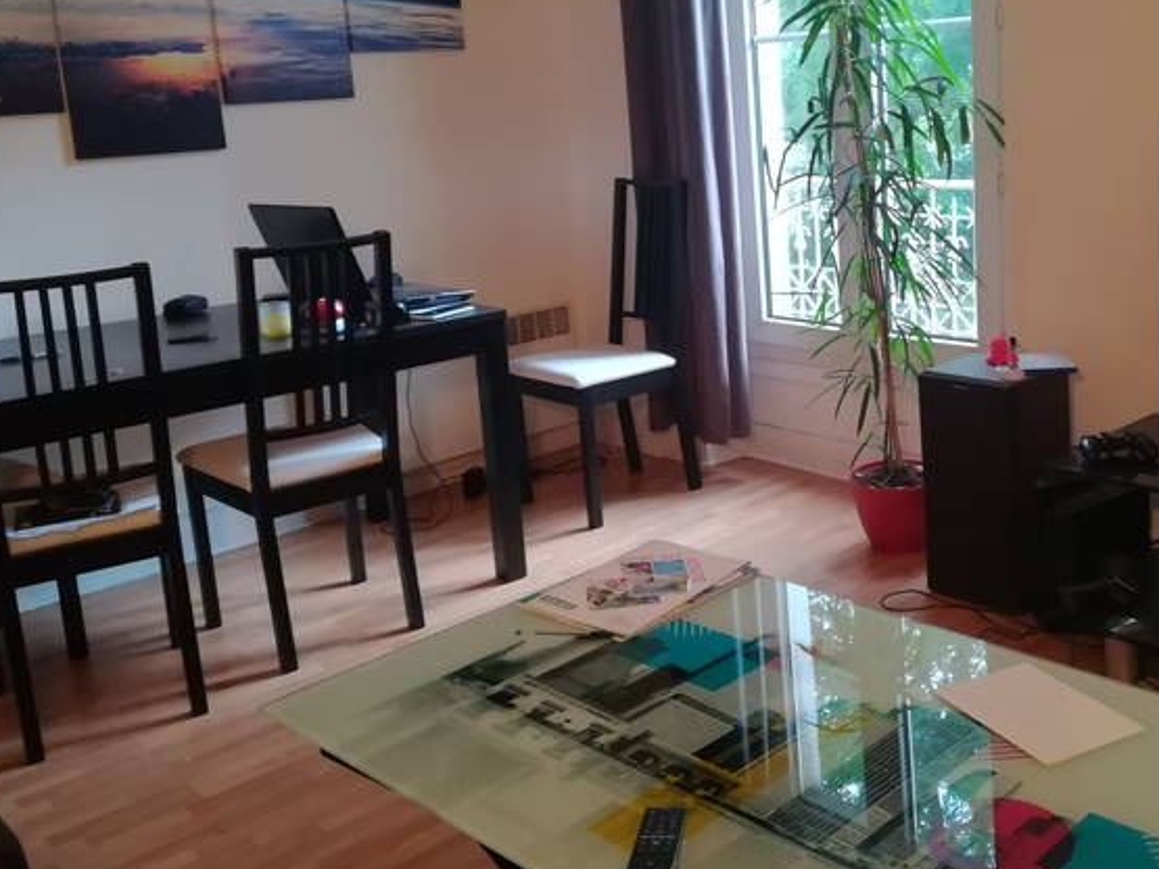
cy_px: 326
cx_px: 760
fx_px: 1239
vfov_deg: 38.4
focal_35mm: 37
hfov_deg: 49.4
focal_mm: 3.83
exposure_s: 1/33.3
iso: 400
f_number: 2.2
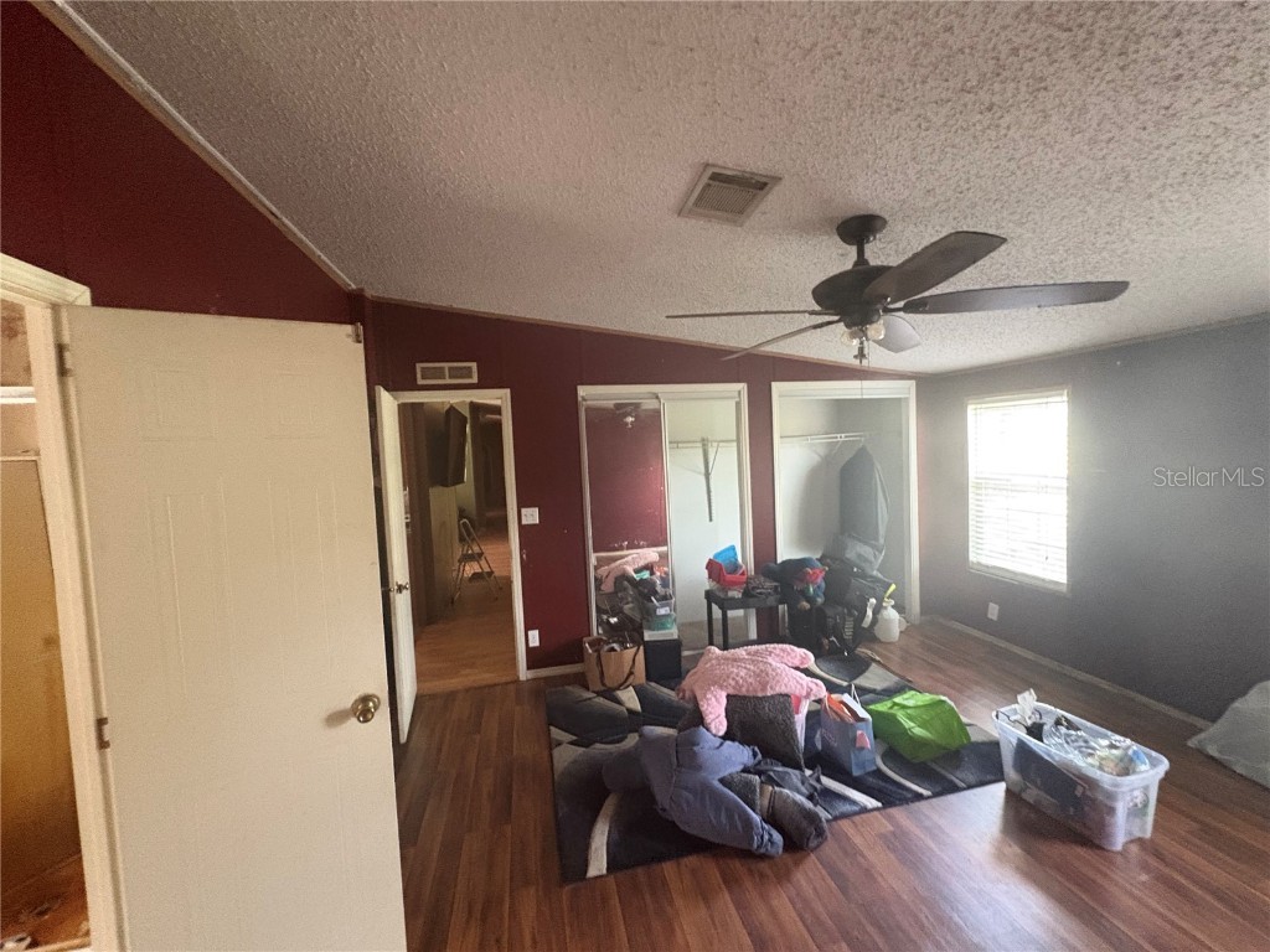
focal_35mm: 14
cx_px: 635
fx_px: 514
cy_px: 476
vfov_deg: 85.7
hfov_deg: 102.1
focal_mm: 2.22
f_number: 2.2
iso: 640
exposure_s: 1/60
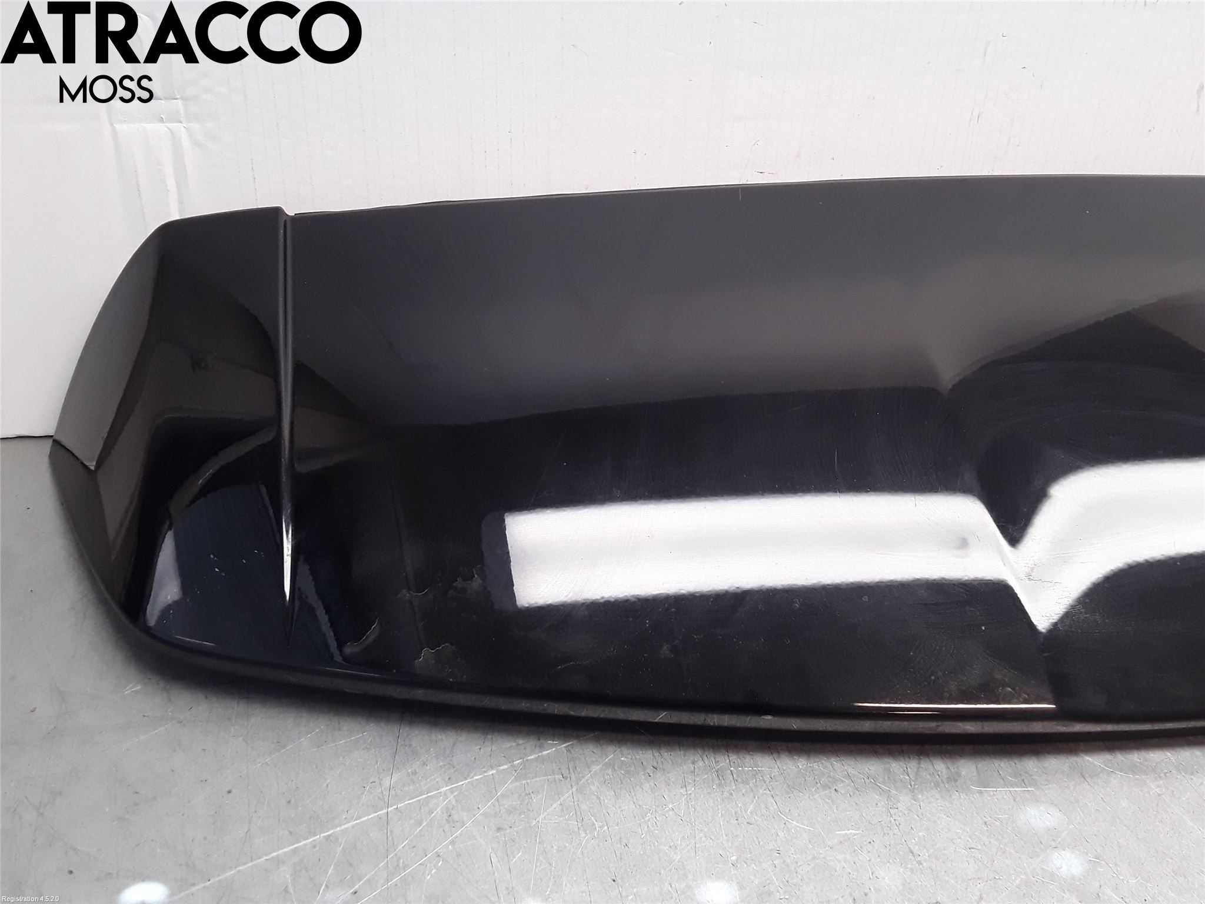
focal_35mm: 28
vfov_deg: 49.7
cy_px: 452
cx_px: 602
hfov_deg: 63.4
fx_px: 975
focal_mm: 2.91
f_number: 1.9
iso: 100
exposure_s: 1/106
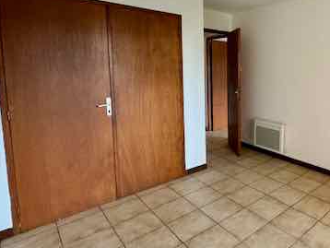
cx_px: 272
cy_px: 93
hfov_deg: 62.4
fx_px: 238
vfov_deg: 54.3
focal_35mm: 25
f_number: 2.2
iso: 250
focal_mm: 2.22
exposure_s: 1/99
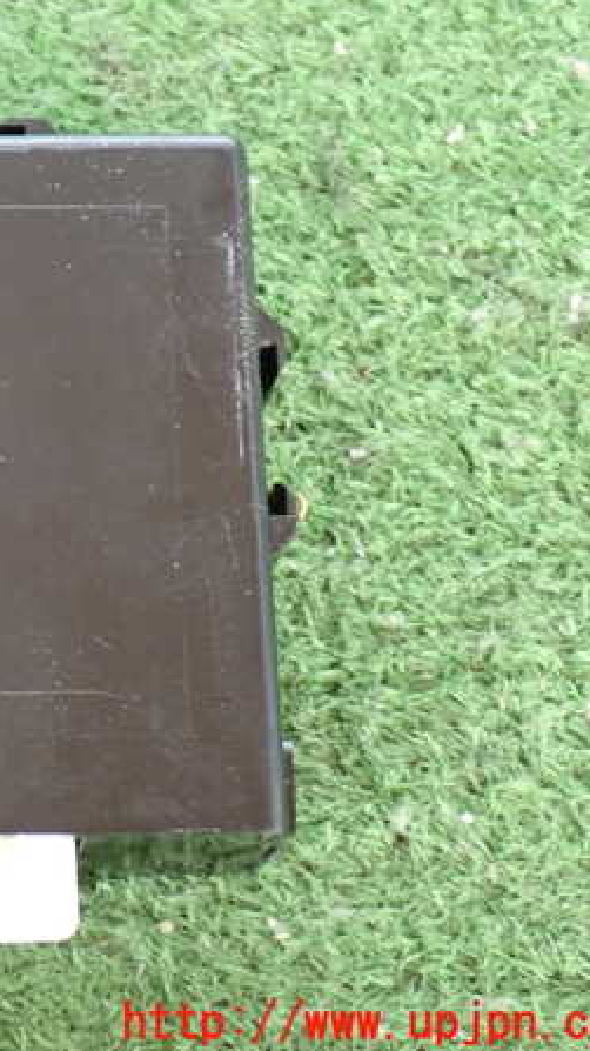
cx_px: -52
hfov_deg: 14.9
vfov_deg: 26.9
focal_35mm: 79
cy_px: 524
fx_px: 2200
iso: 800
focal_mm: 9.65
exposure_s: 1/25
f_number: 3.3
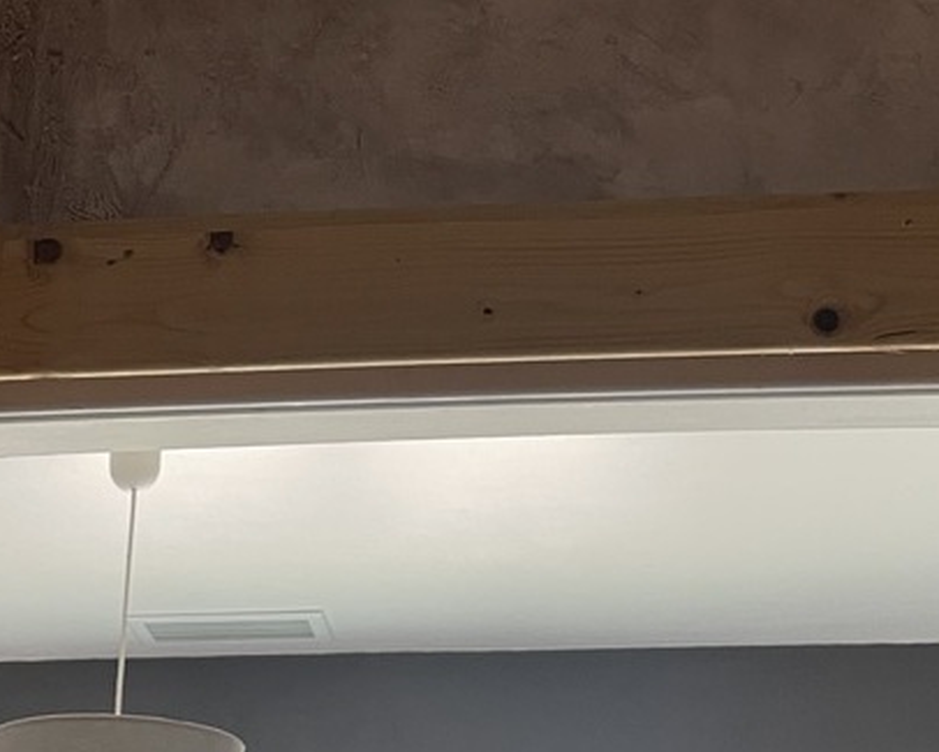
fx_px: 2085
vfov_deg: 19.1
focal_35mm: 75
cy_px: -185
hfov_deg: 25.3
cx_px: 358
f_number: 1.6
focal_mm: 4.2
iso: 125
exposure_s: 1/70
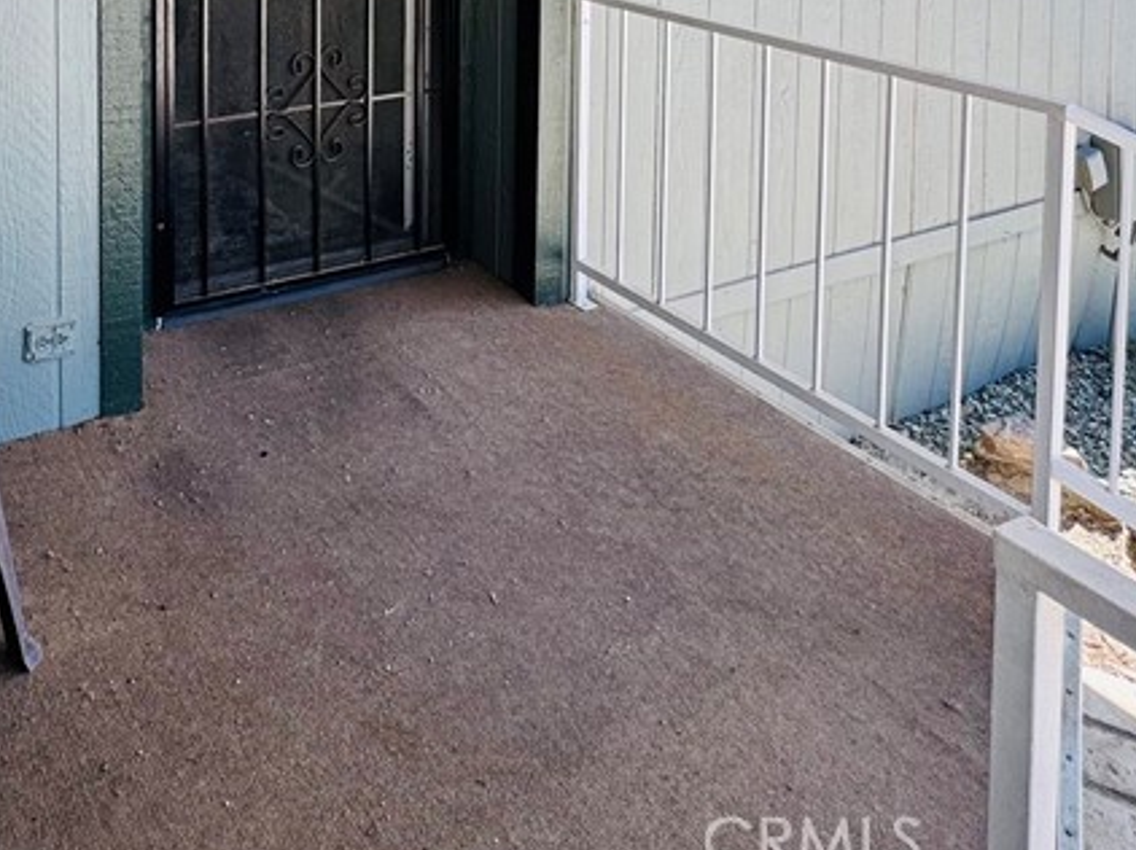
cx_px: 312
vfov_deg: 34.2
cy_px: -153
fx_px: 1115
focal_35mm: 34
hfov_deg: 52.1
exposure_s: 1/254
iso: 40
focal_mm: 2.22
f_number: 2.2
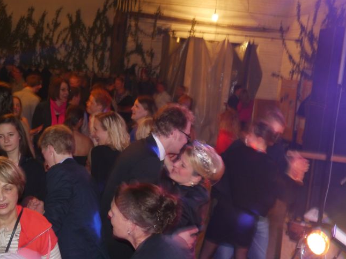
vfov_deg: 23.6
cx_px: 139
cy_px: 155
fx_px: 620
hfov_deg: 31.1
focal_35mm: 62
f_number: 4.6
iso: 800
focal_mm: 25
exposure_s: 1/8
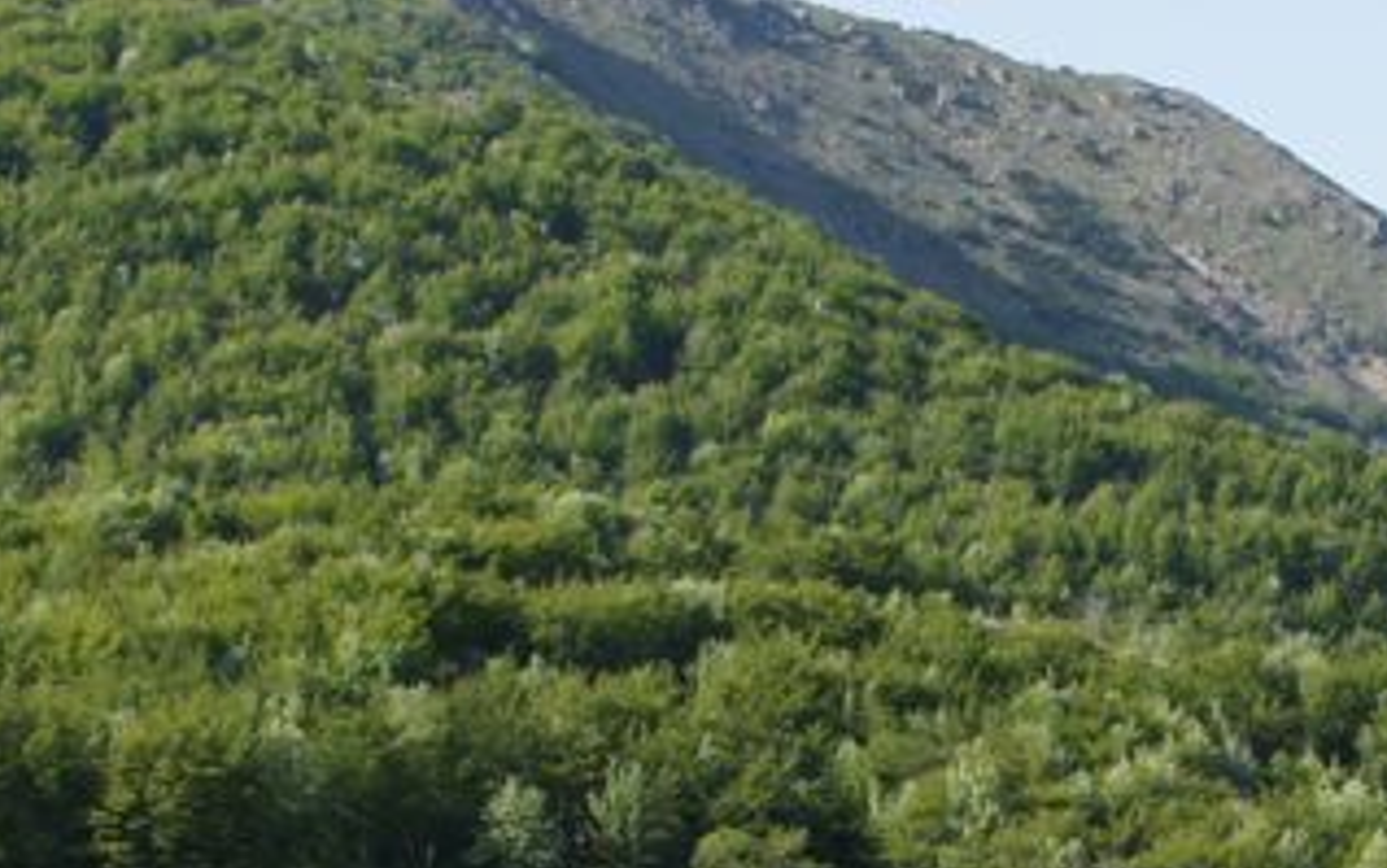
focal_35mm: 144
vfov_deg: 9.1
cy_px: 890
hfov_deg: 14.5
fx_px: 5445
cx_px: 1047
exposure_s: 1/250
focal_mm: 30
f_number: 8
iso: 200
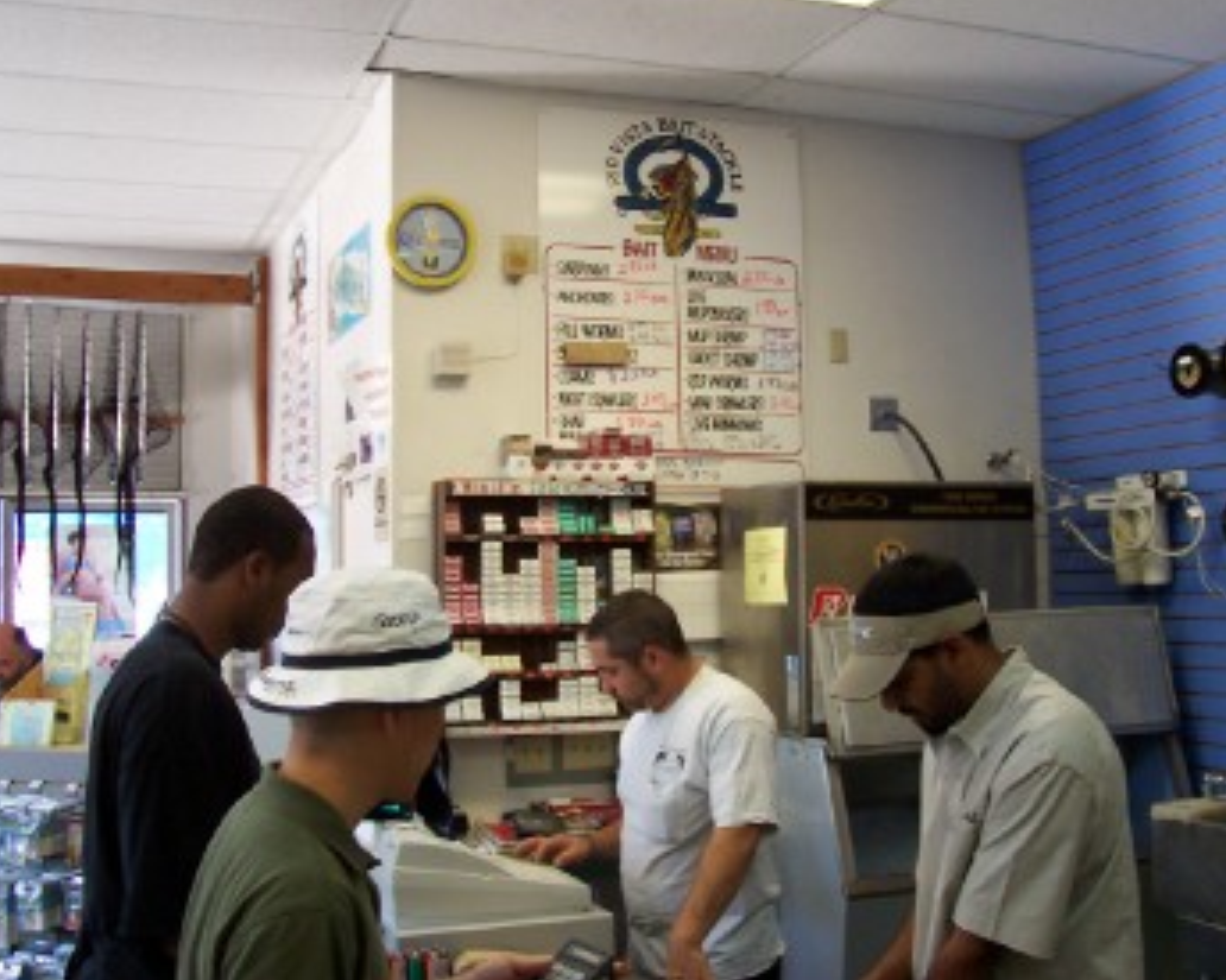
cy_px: 449
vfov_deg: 35.6
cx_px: 631
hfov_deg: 43.8
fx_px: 1524
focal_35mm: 42
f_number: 2.8
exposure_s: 1/30
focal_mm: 5.6
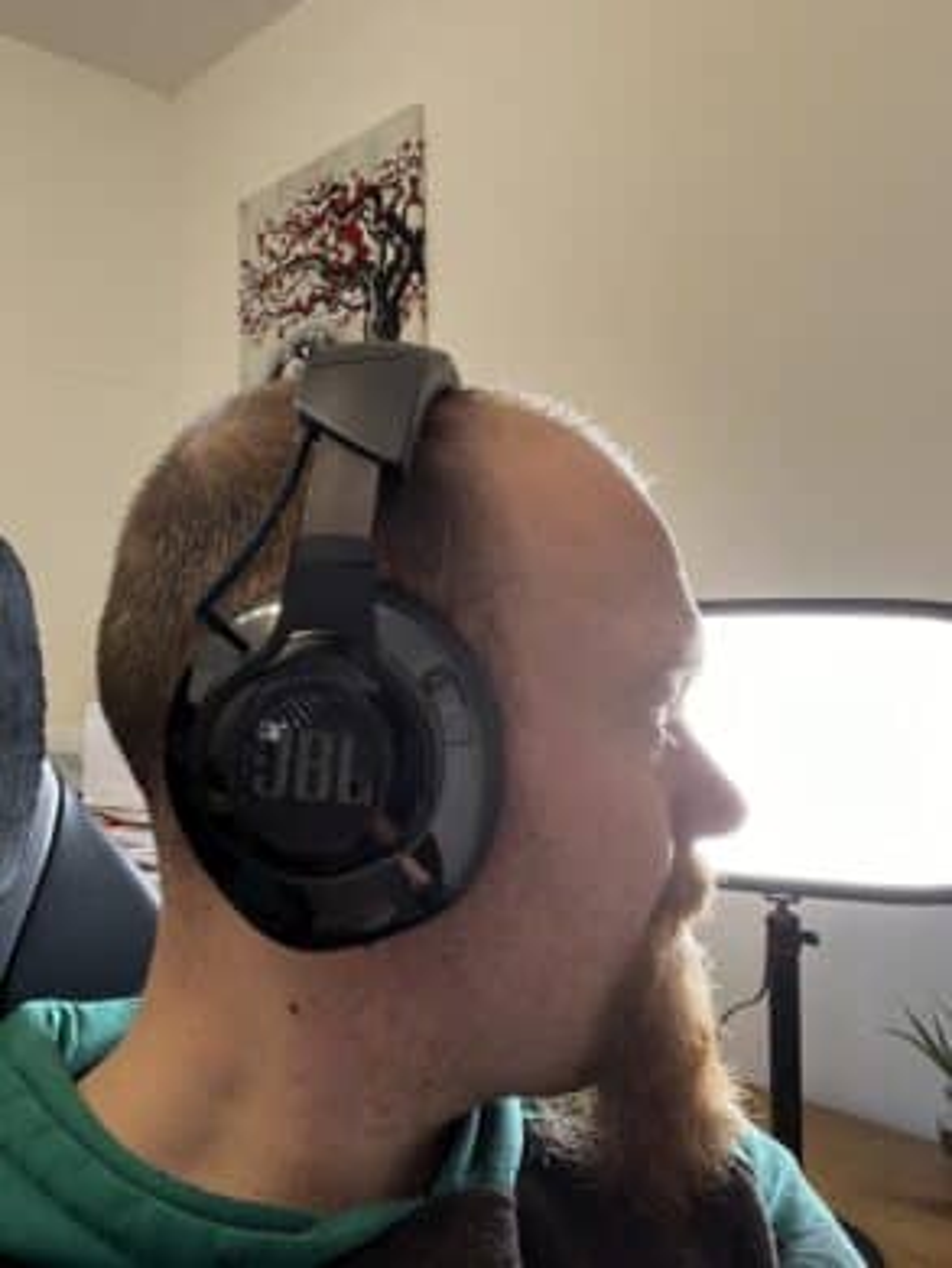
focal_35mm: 30
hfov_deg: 46.8
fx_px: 1099
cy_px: 634
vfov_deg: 59.9
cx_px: 476
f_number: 2.2
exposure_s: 1/50
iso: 80
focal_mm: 2.71
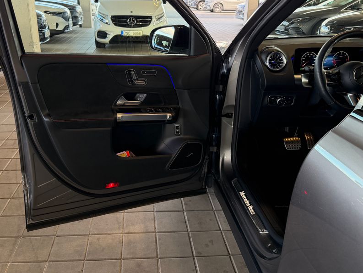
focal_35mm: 31
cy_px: 107
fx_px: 325
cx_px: 154
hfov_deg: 58.1
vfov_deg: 45.2
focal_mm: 6.76
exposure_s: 1/143
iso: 200
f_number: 1.78
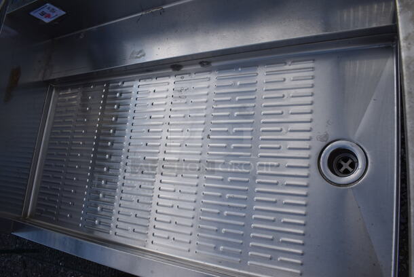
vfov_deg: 48.0
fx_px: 311
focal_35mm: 27
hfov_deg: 67.3
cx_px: 207
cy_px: 138
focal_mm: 18
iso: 200
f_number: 9
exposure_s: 1/1000
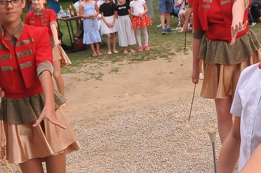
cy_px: 120
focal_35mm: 65
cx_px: 206
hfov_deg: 30.3
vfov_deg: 20.8
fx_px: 471
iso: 1000
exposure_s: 1/200
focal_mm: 18
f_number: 7.1
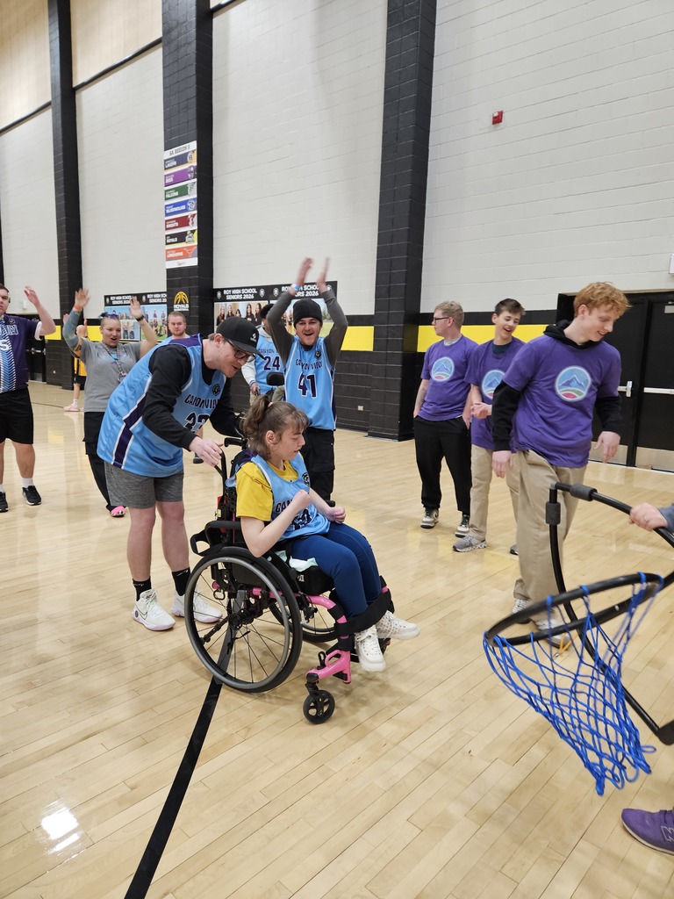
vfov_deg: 73.9
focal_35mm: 23
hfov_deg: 58.9
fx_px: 597
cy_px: 450
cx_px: 337
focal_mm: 5.4
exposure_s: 1/120
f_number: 1.8
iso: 200
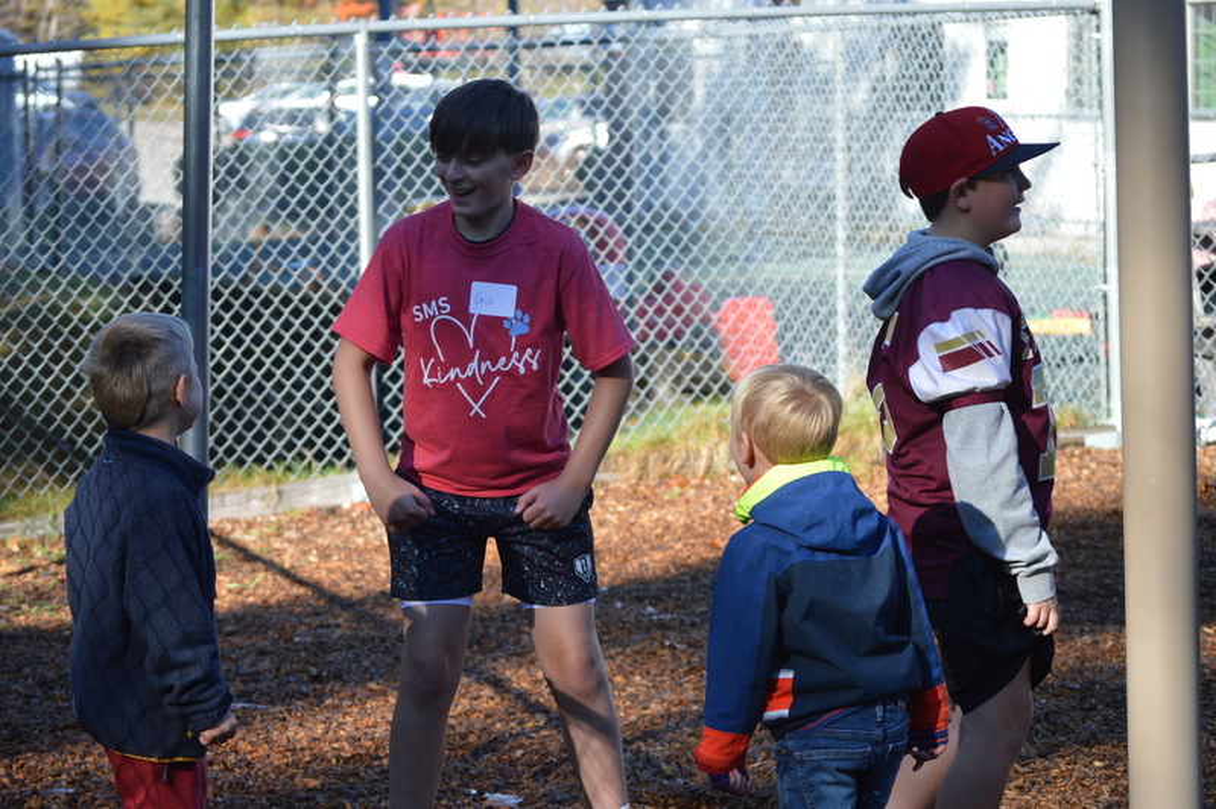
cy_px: 404
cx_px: 608
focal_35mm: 120
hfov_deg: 17.1
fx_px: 4050
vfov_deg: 11.4
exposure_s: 1/500
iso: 320
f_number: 5.6
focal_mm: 80
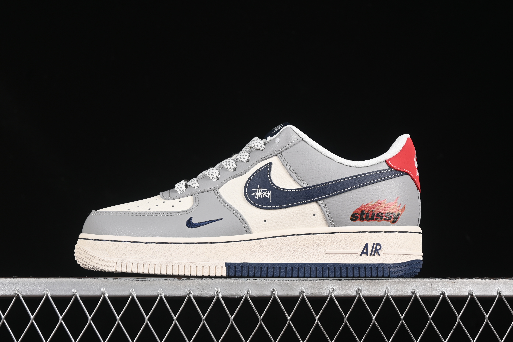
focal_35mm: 75
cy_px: 171
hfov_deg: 27.0
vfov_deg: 18.2
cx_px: 256
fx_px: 1069
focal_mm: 50
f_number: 7.1
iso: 160
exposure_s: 1/80
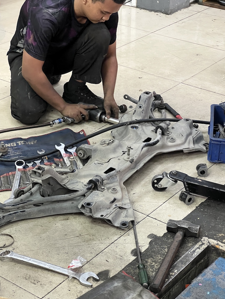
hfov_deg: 18.9
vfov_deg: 25.0
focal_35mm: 78
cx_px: 112
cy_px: 149
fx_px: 676
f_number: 2.8
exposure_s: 1/50
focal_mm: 9
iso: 640
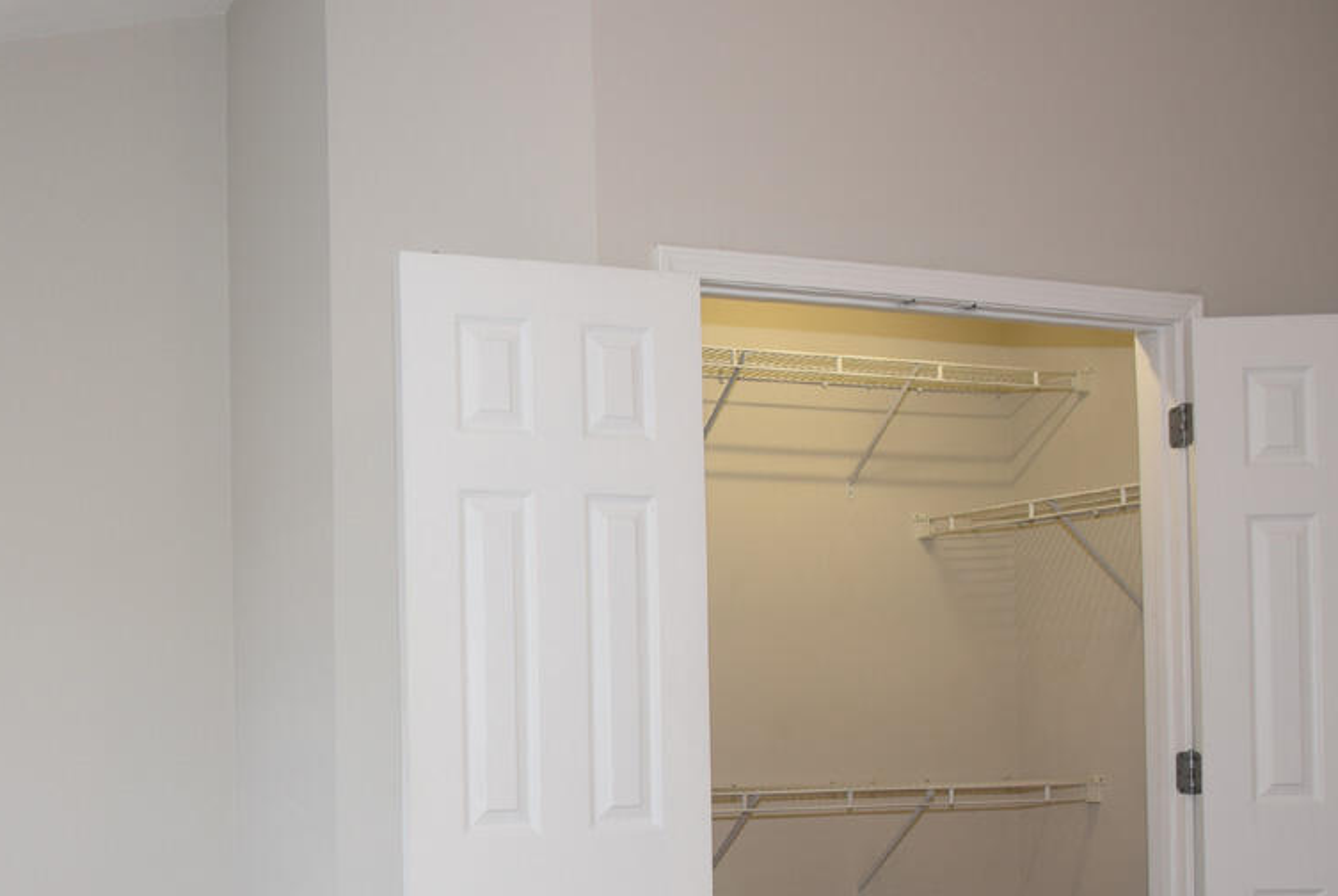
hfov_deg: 37.8
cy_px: 704
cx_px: 318
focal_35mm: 51
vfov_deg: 26.1
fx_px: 1898
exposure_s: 1/60
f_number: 4
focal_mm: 20
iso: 400
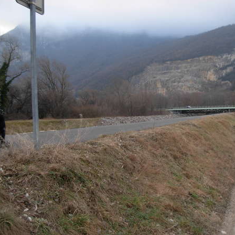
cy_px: 118
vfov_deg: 37.6
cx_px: 154
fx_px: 346
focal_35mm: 45
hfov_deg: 37.2
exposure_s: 1/46.5
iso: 79
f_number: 2.9
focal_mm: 6.3
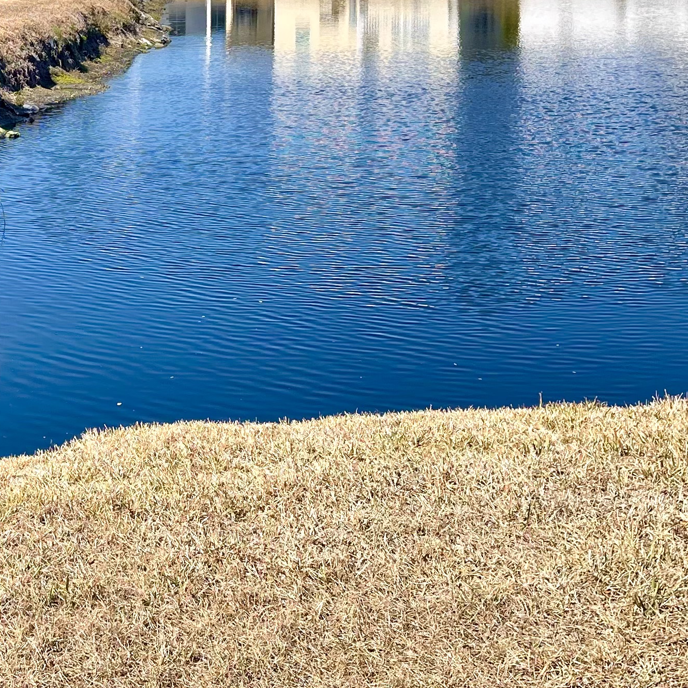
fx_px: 1507
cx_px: -16
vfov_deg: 25.3
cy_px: 152
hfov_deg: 24.4
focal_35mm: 67
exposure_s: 1/2433
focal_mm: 5.1
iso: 32
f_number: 1.6
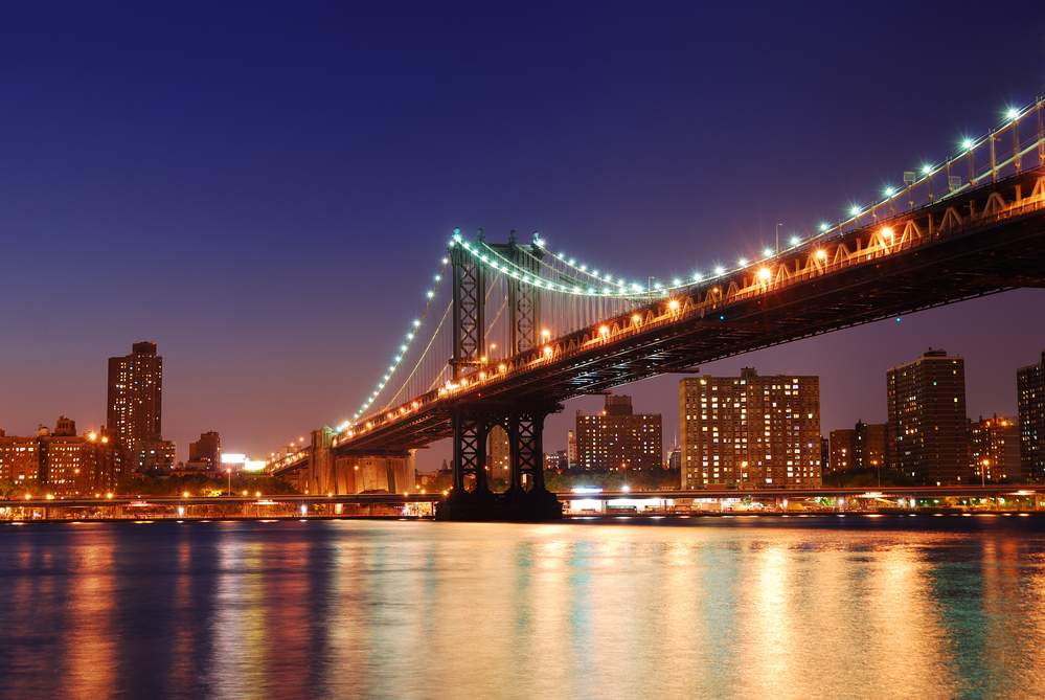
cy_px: 350
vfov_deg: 26.6
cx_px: 522
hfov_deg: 38.8
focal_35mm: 51
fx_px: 1482
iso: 100
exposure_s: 10
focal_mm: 34
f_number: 4.5
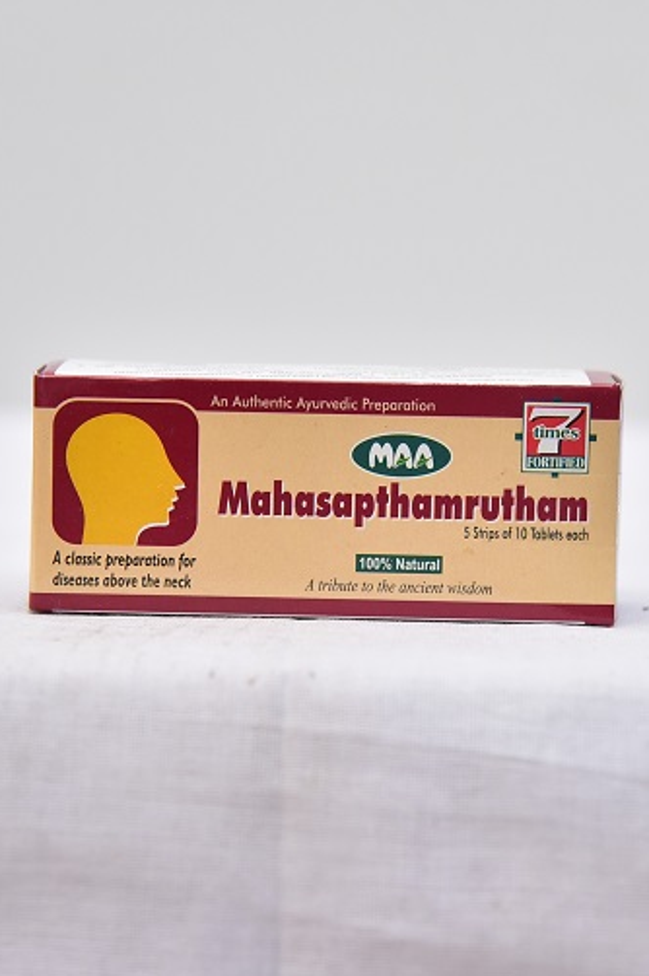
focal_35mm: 110
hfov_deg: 12.4
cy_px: 502
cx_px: 326
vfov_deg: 18.6
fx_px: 2978
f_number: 4.5
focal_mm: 105
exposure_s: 1/125
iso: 1600
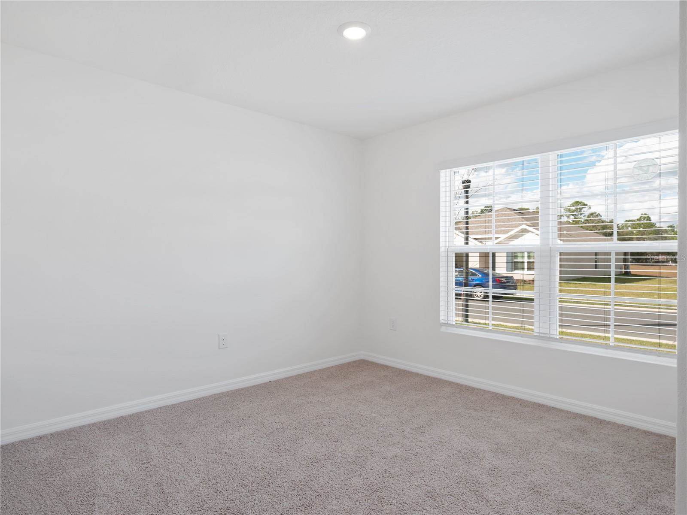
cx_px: 344
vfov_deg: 66.0
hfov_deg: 81.7
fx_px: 397
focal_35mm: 20
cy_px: 258
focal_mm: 10
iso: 640
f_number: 6.3
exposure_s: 1/60
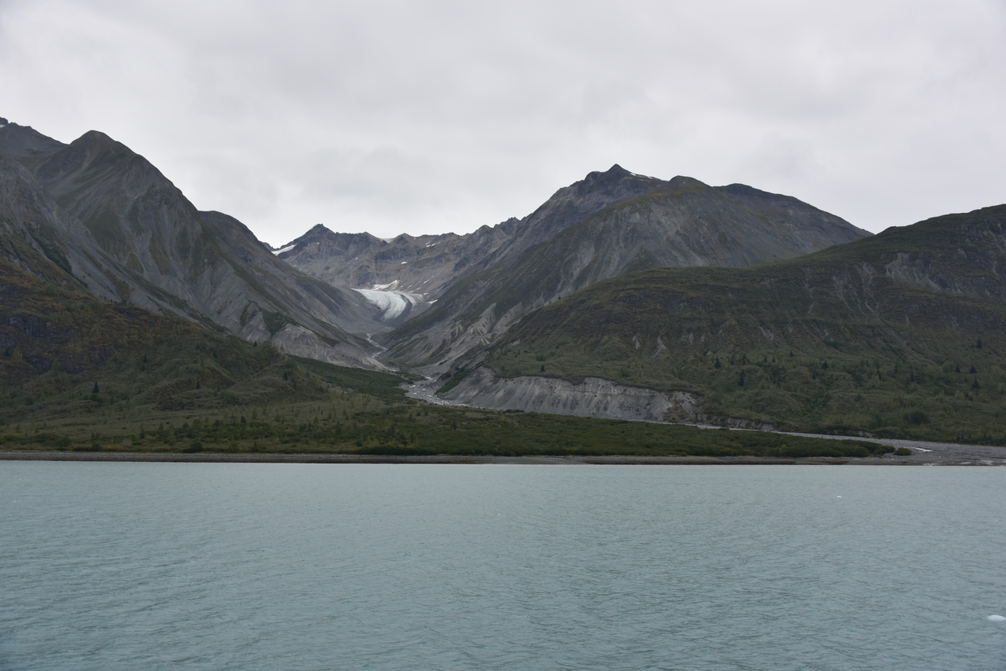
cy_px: 336
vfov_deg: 33.4
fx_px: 1118
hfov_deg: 48.4
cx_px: 503
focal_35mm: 40
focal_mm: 40
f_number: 6.3
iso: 100
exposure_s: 1/160
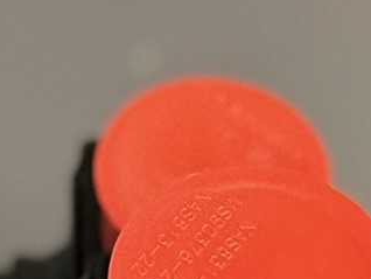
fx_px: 3314
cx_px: 127
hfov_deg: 6.4
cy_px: 594
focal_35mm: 309
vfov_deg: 4.7
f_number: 1.78
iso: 500
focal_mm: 6.76
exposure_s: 1/33
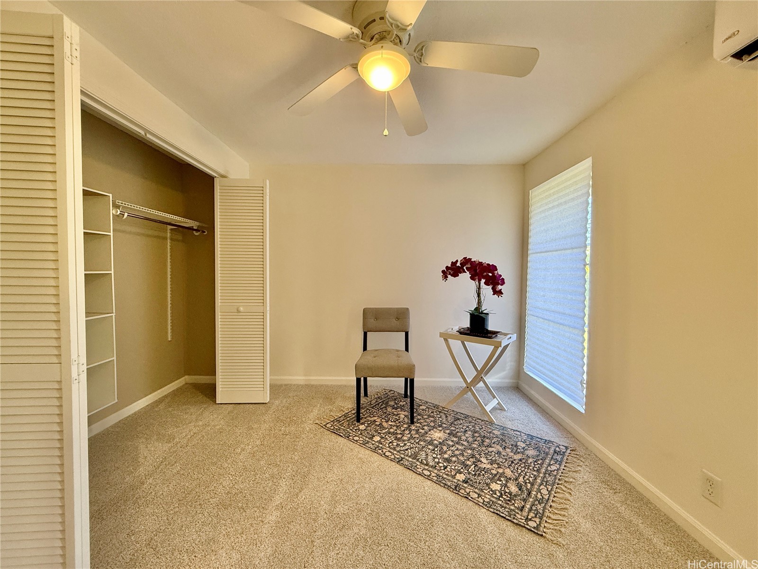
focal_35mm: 14
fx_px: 307
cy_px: 284
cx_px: 379
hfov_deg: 102.1
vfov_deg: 85.7
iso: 200
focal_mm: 2.22
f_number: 2.2
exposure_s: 1/60
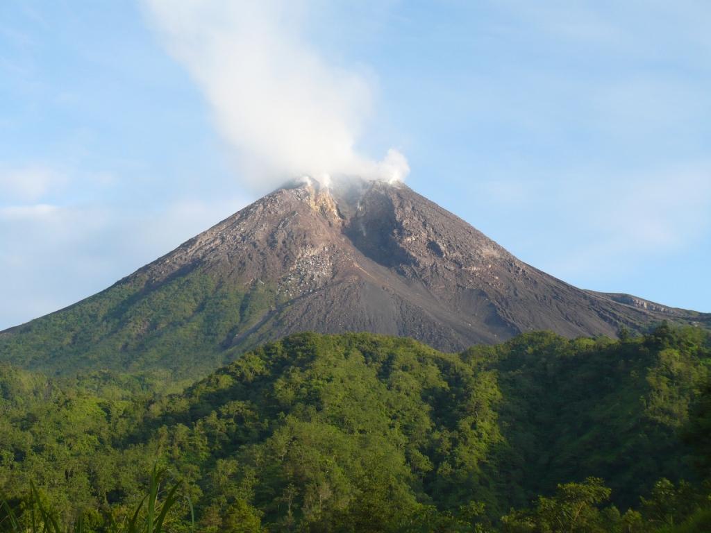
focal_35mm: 78
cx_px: 356
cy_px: 266
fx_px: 1602
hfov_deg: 25.0
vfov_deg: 18.9
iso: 100
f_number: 3.3
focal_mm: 12.9
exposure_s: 1/320
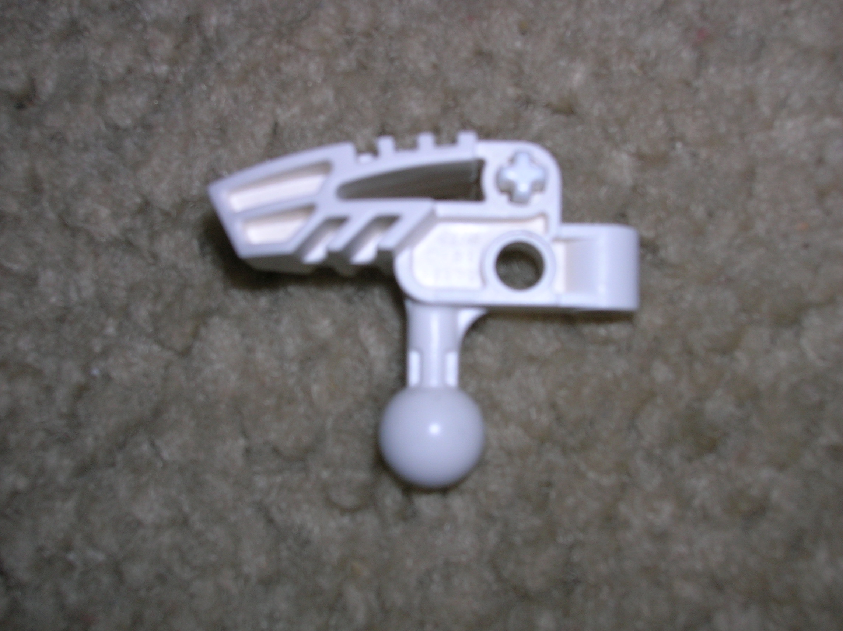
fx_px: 1119
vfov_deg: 31.5
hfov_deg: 41.3
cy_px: 316
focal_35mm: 46
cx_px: 422
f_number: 5.4
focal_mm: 7.7
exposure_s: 1/60.1
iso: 50
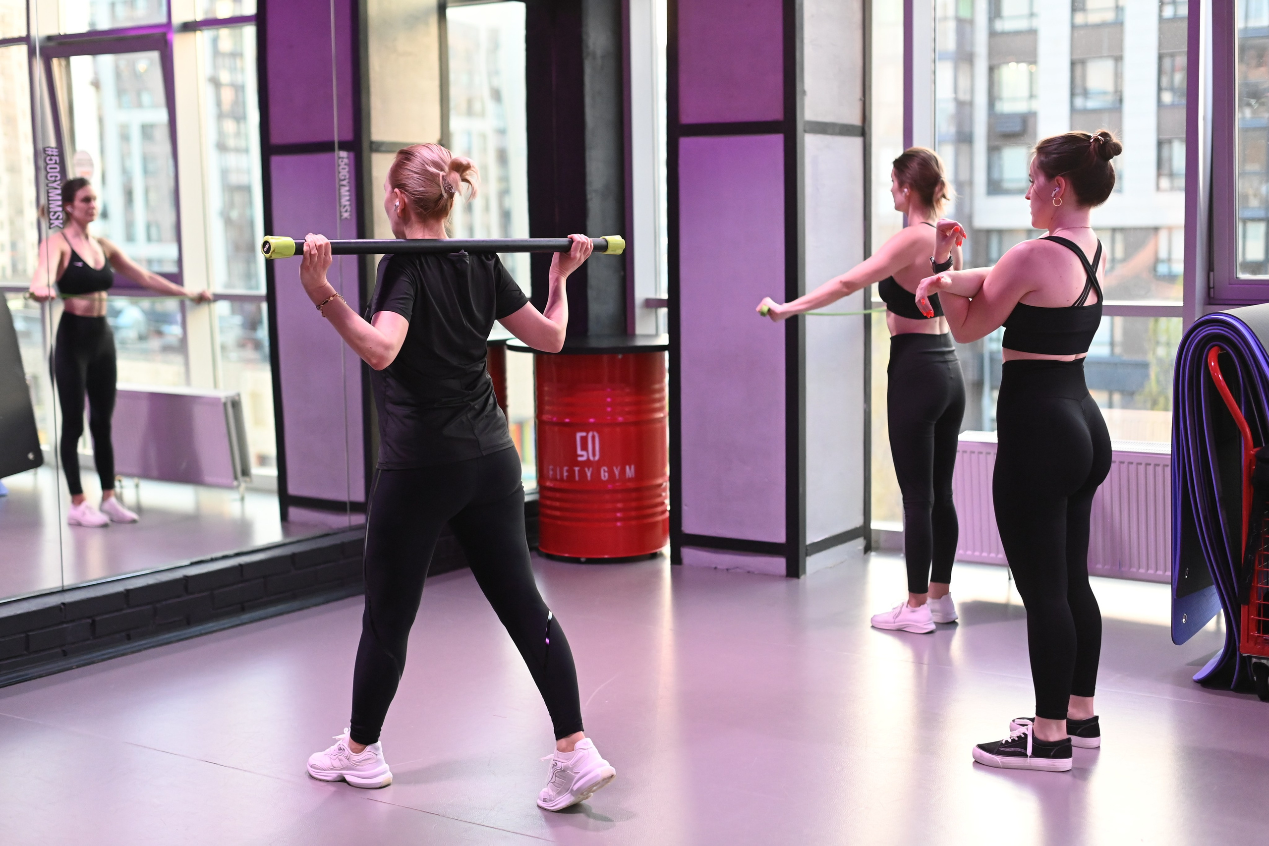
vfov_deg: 27.0
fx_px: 1762
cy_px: 423
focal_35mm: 50
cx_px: 634
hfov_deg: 39.6
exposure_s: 1/200
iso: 5000
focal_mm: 50
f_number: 2.5
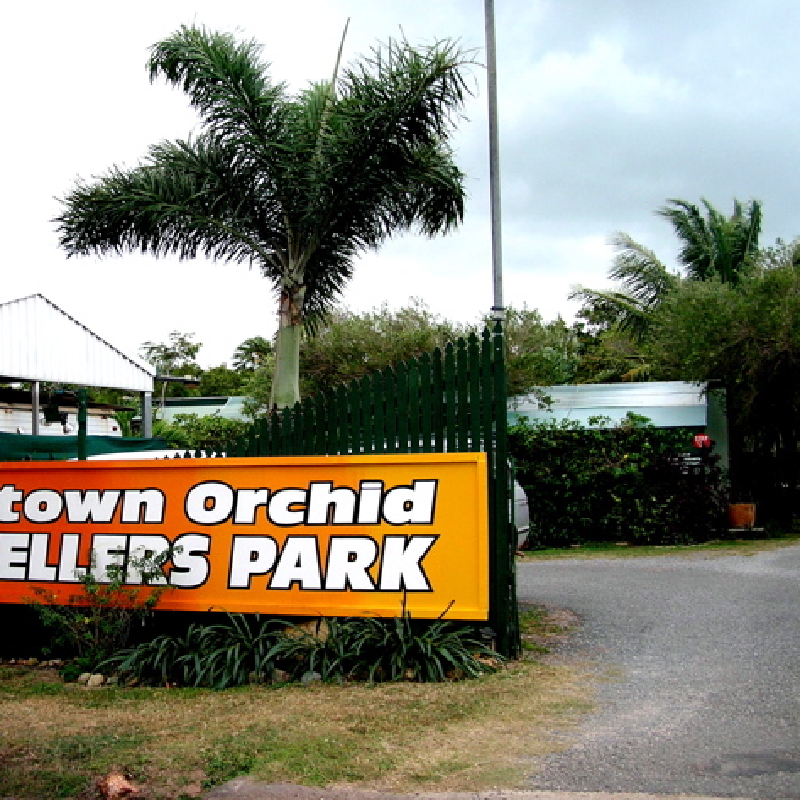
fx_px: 1124
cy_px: 402
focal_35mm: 43
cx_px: 293
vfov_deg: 39.2
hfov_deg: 38.9
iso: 50
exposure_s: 1/200
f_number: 2.7
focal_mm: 6
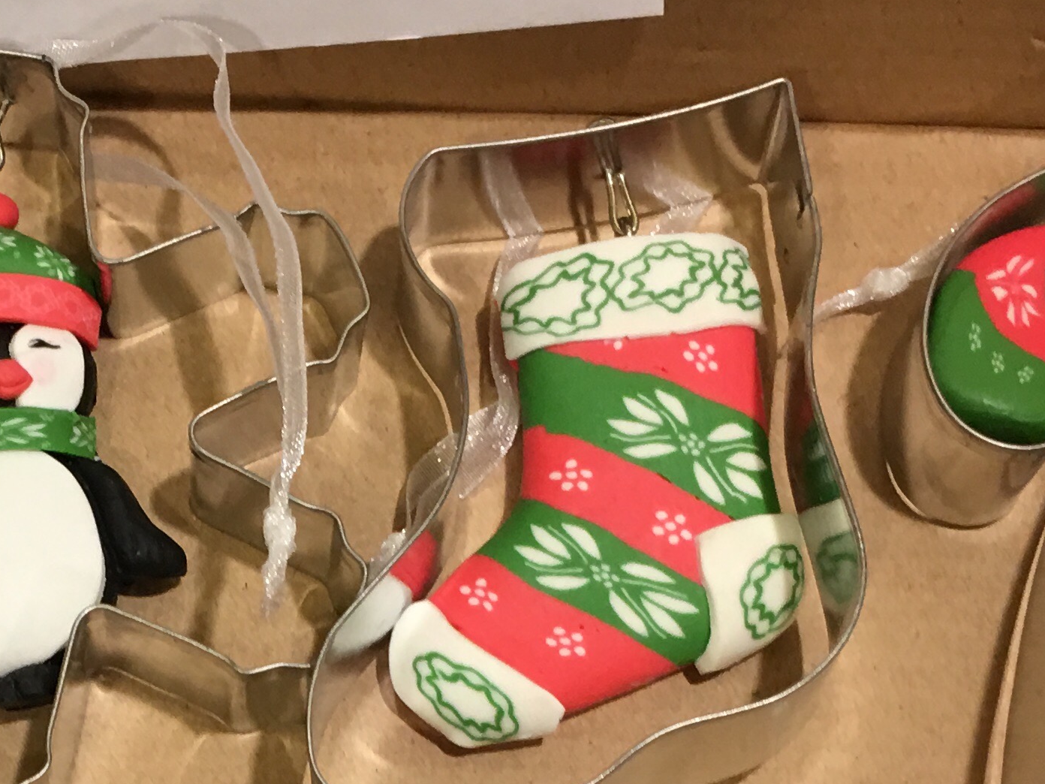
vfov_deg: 17.0
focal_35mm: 84
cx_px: 187
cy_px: 866
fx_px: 2536
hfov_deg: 22.9
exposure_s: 1/15
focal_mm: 4.15
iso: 32
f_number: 2.2
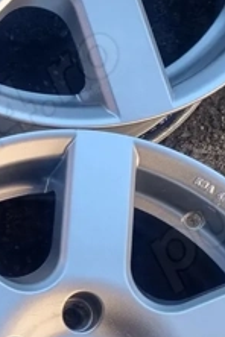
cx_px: -223
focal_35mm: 122
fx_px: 1144
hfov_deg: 10.4
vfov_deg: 16.8
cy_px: 181
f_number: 1.8
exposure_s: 1/164
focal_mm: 5.4
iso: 50
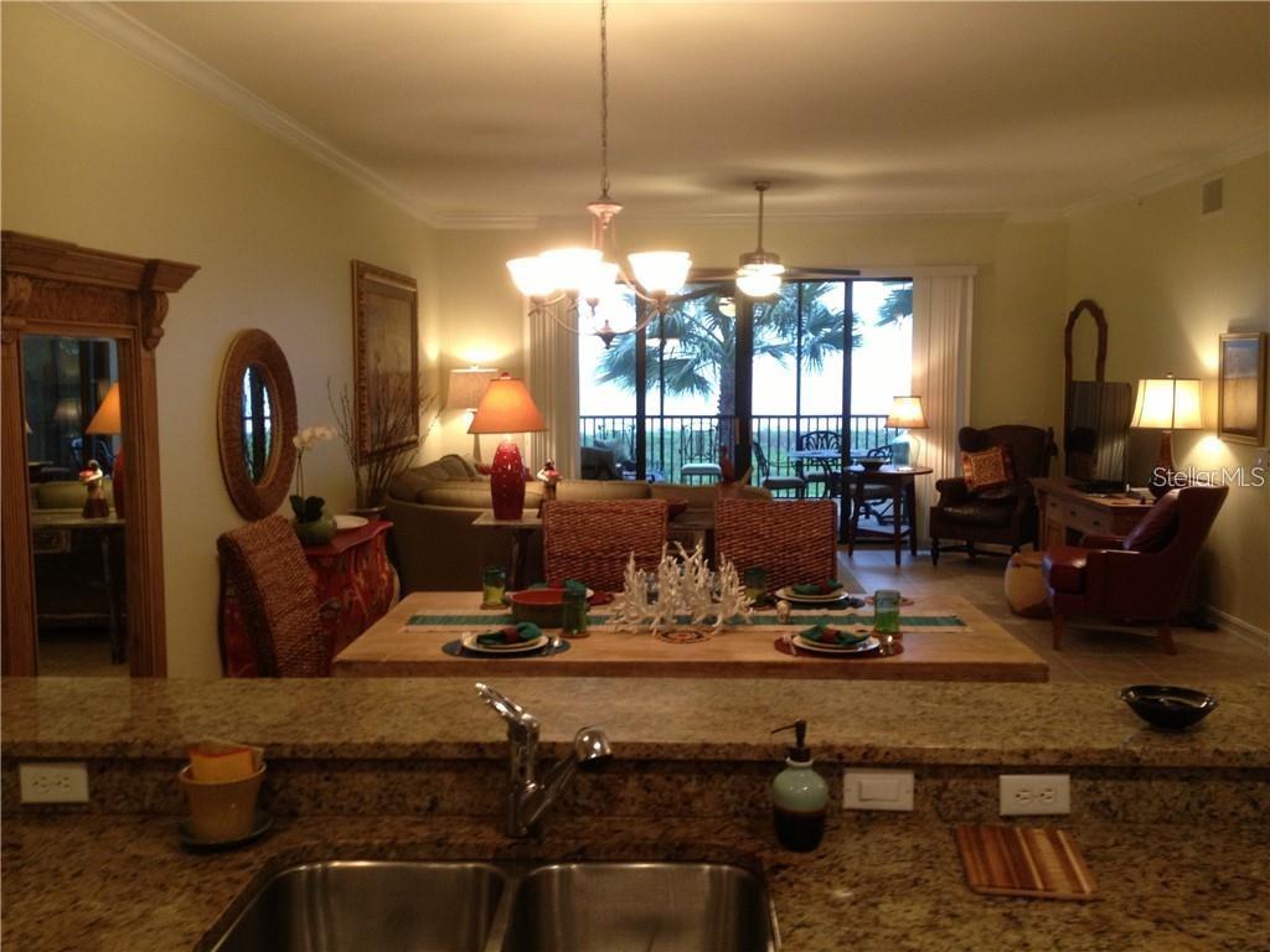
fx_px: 1284
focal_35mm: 35
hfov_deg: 52.6
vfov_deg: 40.7
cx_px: 635
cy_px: 476
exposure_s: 1/20
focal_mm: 4.28
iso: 125
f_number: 2.4
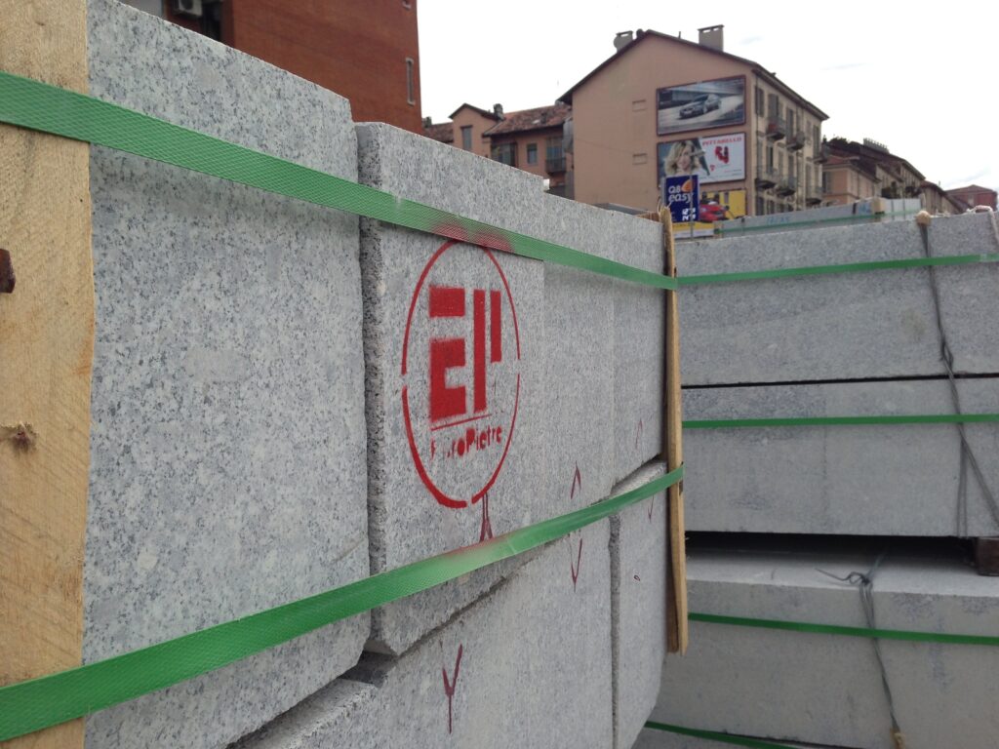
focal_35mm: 33
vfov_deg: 42.9
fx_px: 952
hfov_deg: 55.4
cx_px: 500
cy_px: 374
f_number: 2.4
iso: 50
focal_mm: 4.12
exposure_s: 1/919
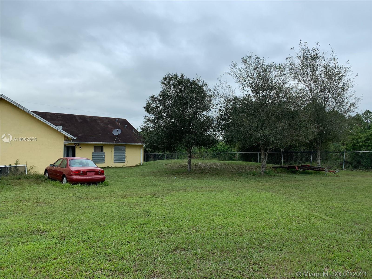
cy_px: 140
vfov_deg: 53.1
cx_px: 186
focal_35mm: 26
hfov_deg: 67.3
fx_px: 279
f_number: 1.8
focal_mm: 4.25
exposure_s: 1/849
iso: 25
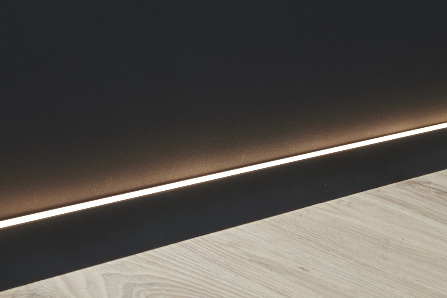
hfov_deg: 28.8
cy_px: 149
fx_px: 869
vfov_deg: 19.5
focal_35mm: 70
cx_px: 224
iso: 100
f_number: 16
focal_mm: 70
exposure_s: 1/2.5
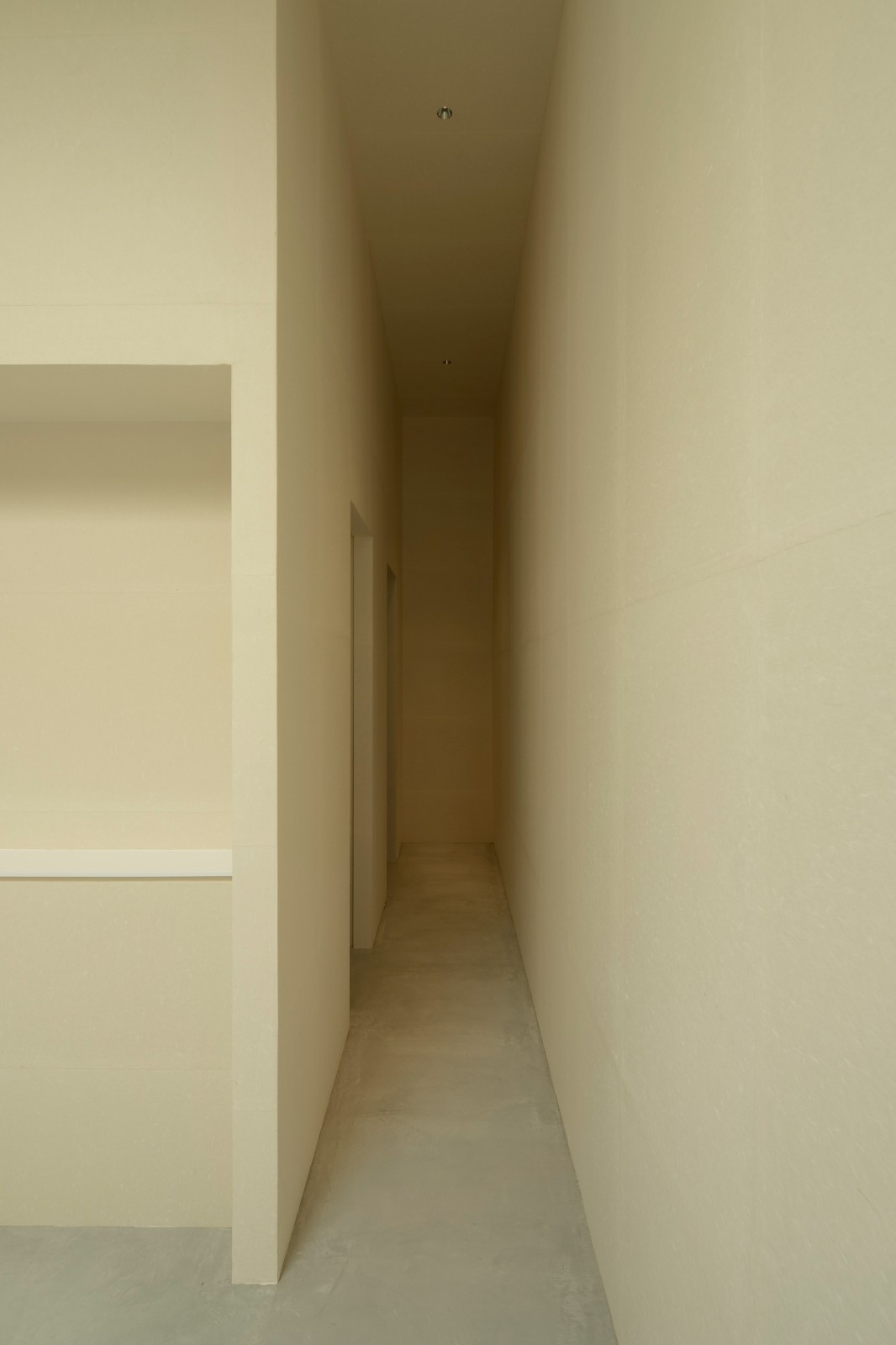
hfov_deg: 70.4
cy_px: 672
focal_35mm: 17
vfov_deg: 93.3
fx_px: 635
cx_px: 448
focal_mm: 17
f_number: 13
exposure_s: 2.5
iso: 400
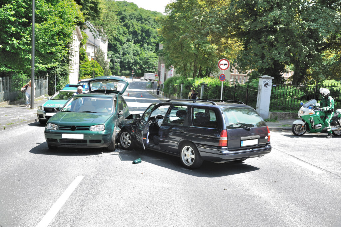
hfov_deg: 50.7
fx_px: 360
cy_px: 114
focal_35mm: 38
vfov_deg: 35.0
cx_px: 170
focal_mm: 38
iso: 400
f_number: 4.5
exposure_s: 1/250
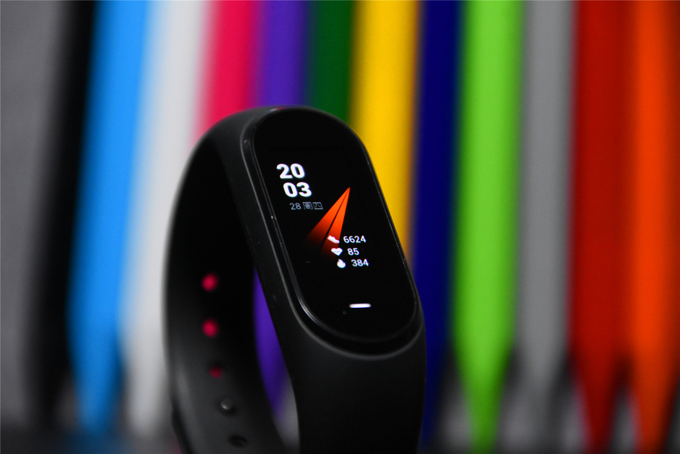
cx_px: 340
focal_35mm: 300
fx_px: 5666
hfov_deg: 6.9
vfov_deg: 4.6
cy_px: 227
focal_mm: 200
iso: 4000
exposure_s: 1/160
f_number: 7.1
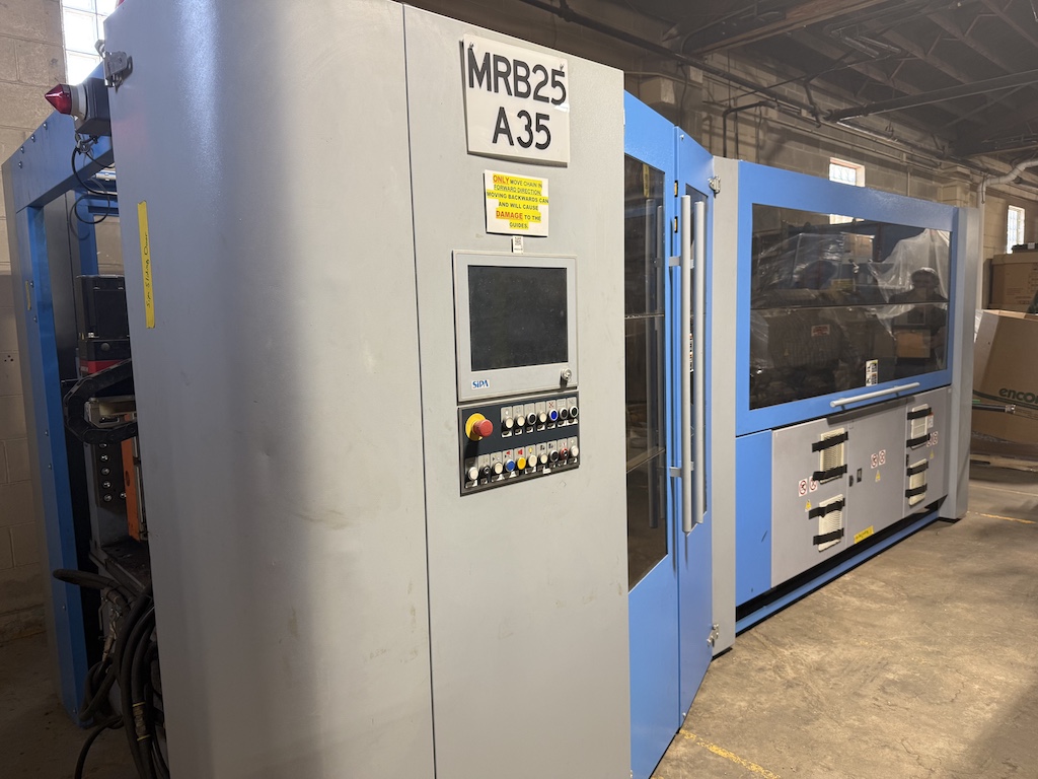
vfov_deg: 56.8
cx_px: 519
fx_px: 720
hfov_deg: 71.6
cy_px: 390
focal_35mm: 24
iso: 100
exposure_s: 1/60
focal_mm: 6.76
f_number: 1.78
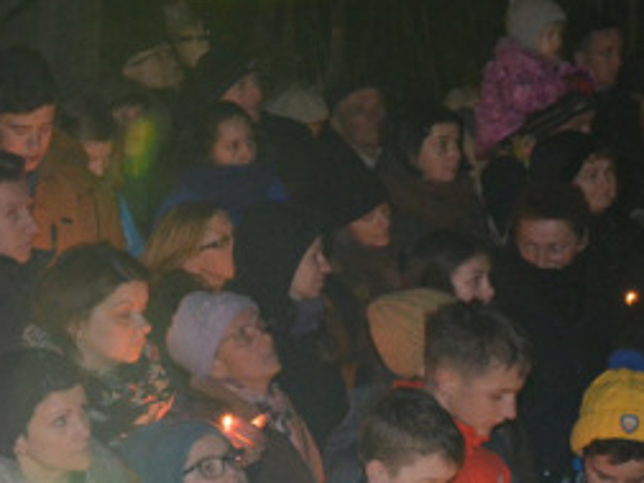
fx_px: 3237
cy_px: 317
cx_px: 112
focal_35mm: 174
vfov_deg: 8.5
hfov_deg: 11.3
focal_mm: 46
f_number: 6.3
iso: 1600
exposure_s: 1/30
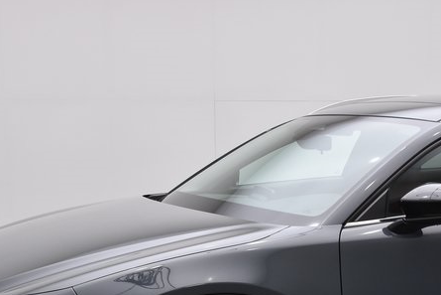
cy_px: 321
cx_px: 329
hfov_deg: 28.8
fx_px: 845
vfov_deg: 19.0
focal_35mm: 69
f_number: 10
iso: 500
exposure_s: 1/200
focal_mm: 20
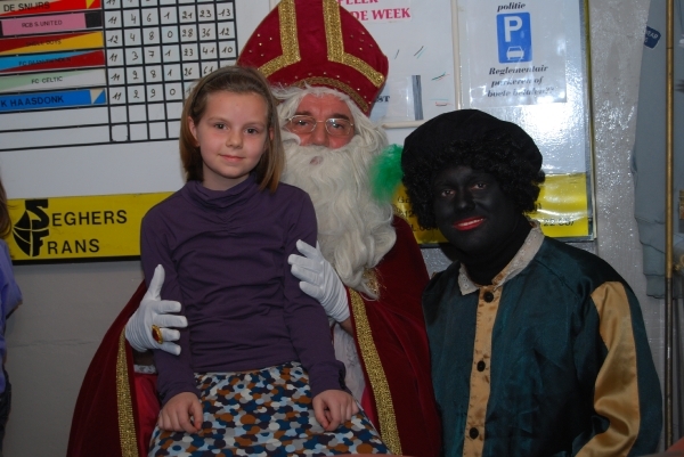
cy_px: 228
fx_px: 1369
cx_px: 342
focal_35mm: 72
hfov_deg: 28.1
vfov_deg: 19.0
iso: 280
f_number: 5.6
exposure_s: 1/60
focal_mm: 48
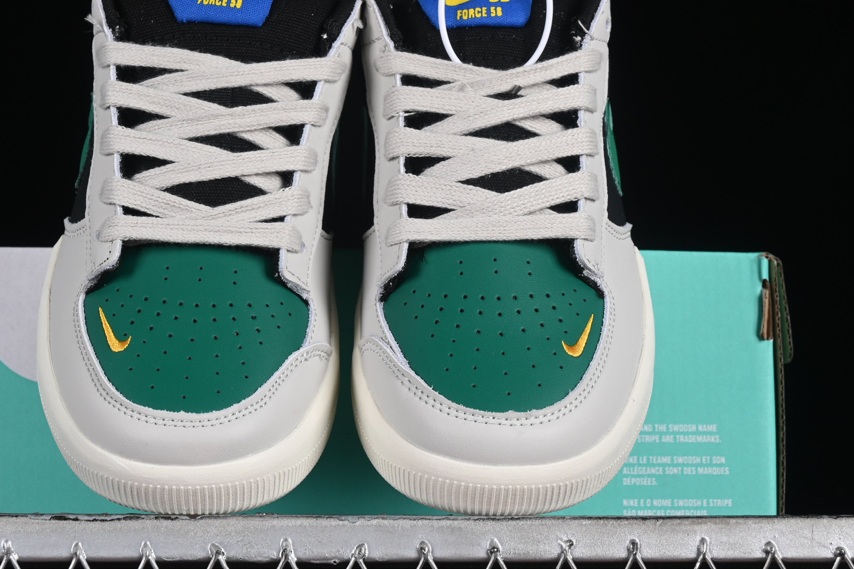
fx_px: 2514
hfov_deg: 19.3
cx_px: 349
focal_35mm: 106
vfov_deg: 12.9
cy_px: 271
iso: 160
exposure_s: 1/80
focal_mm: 50
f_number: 8
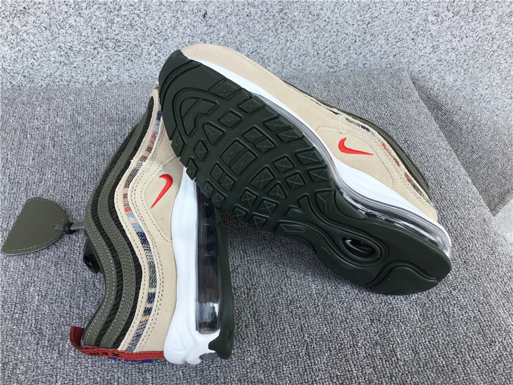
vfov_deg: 45.4
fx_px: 459
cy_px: 192
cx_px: 256
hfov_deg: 58.4
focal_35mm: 31
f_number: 2.4
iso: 25
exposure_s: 1/438
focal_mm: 3.3
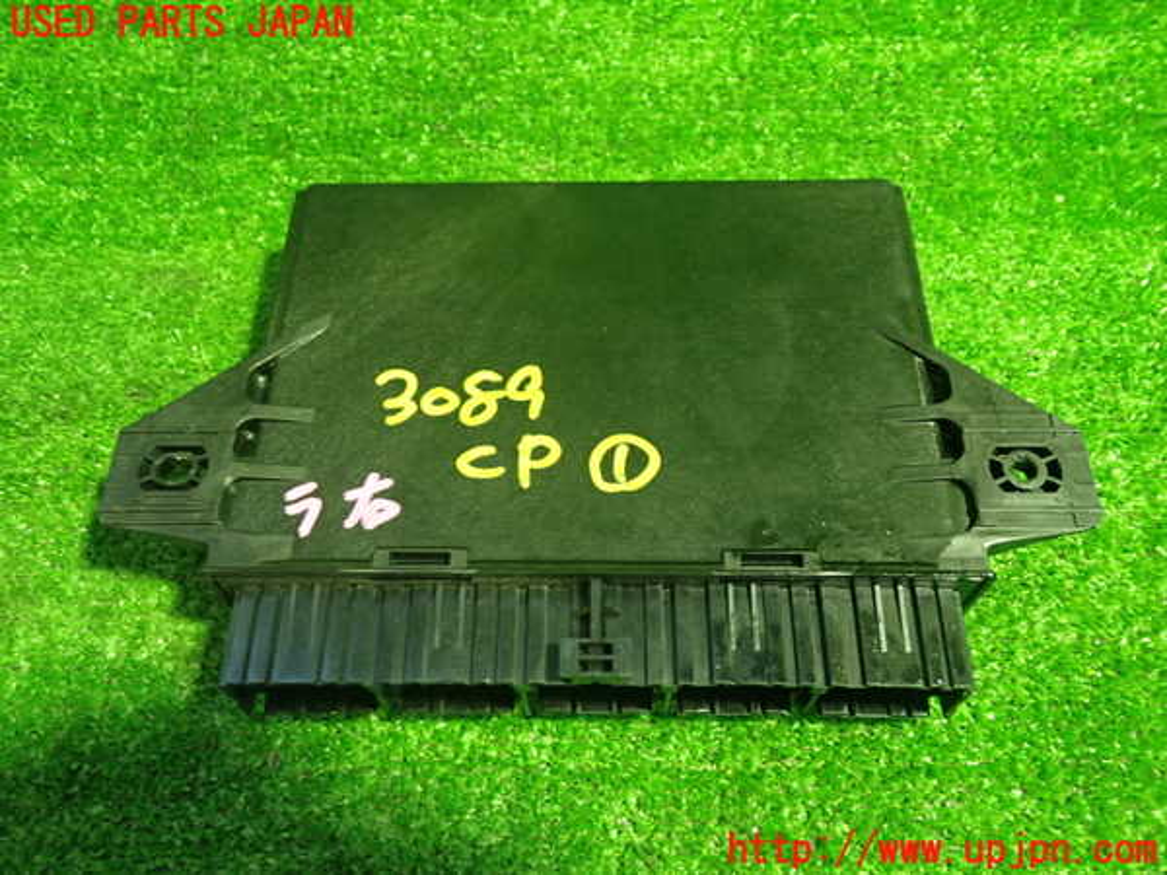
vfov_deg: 46.8
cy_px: 438
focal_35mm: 30
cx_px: 584
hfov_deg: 60.0
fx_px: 1011
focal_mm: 5.4
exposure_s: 1/30
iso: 640
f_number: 2.3
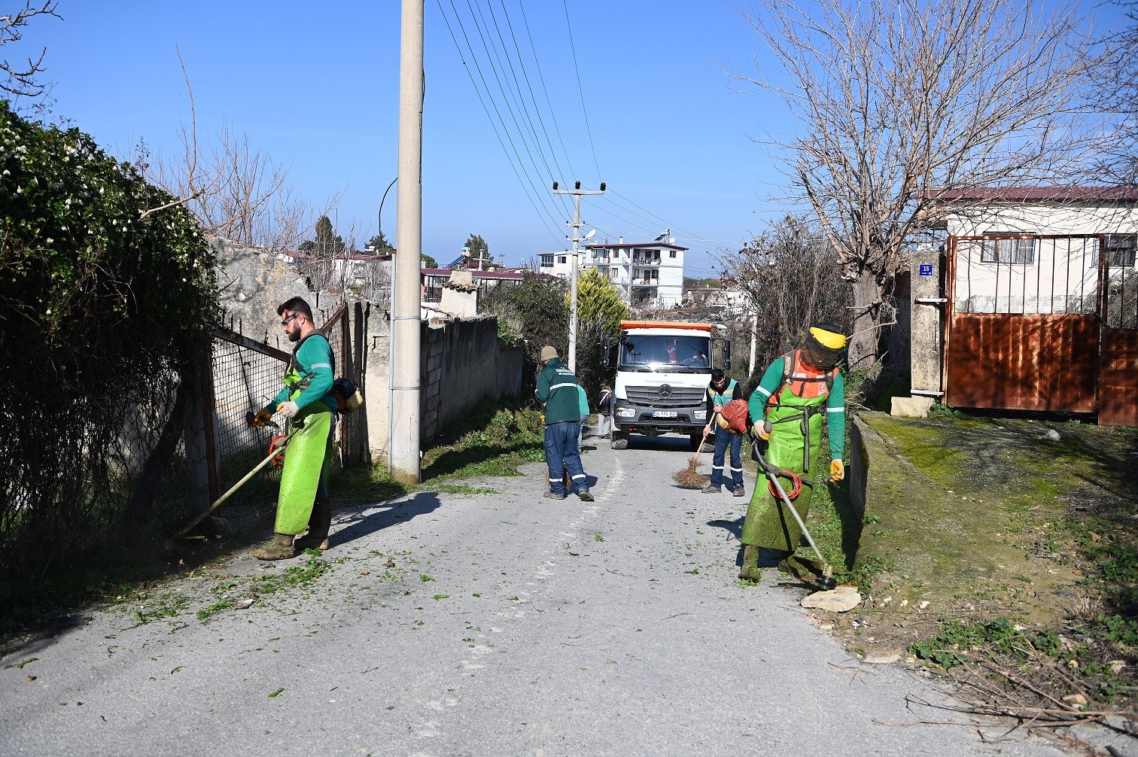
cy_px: 378
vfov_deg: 41.1
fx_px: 1011
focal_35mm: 32
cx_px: 569
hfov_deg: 58.7
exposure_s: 1/1600
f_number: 4.5
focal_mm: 32
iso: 160
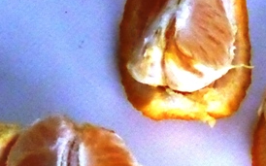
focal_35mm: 213
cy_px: 200
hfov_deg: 9.8
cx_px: 193
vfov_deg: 6.1
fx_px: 1543
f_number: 5
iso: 3200
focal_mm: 13.3
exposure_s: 1/640
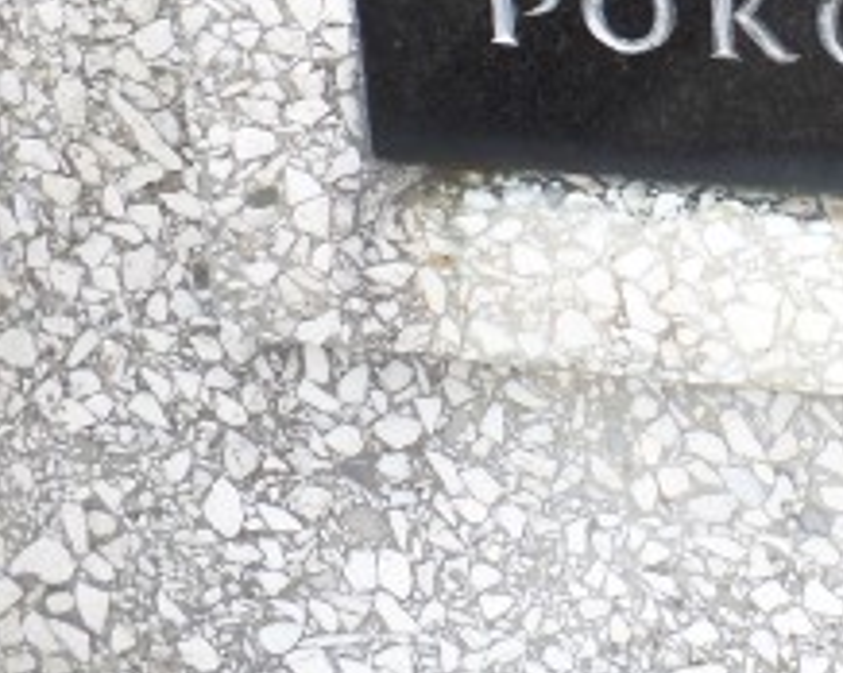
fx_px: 1645
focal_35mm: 66
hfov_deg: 24.8
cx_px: 1106
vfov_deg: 20.7
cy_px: -240
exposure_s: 1/90
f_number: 3.5
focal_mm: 4.1
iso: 100
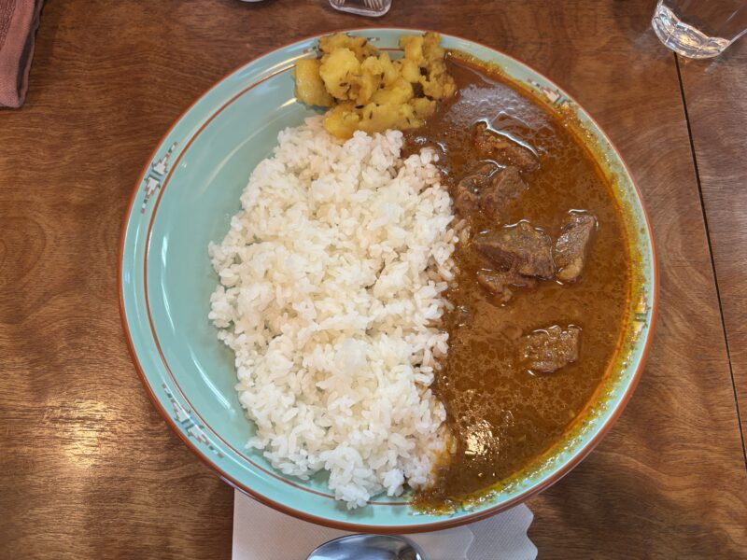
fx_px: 561
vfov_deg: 53.1
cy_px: 280
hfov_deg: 67.3
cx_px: 374
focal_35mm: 26
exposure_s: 1/50
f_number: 1.6
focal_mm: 5.96
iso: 200
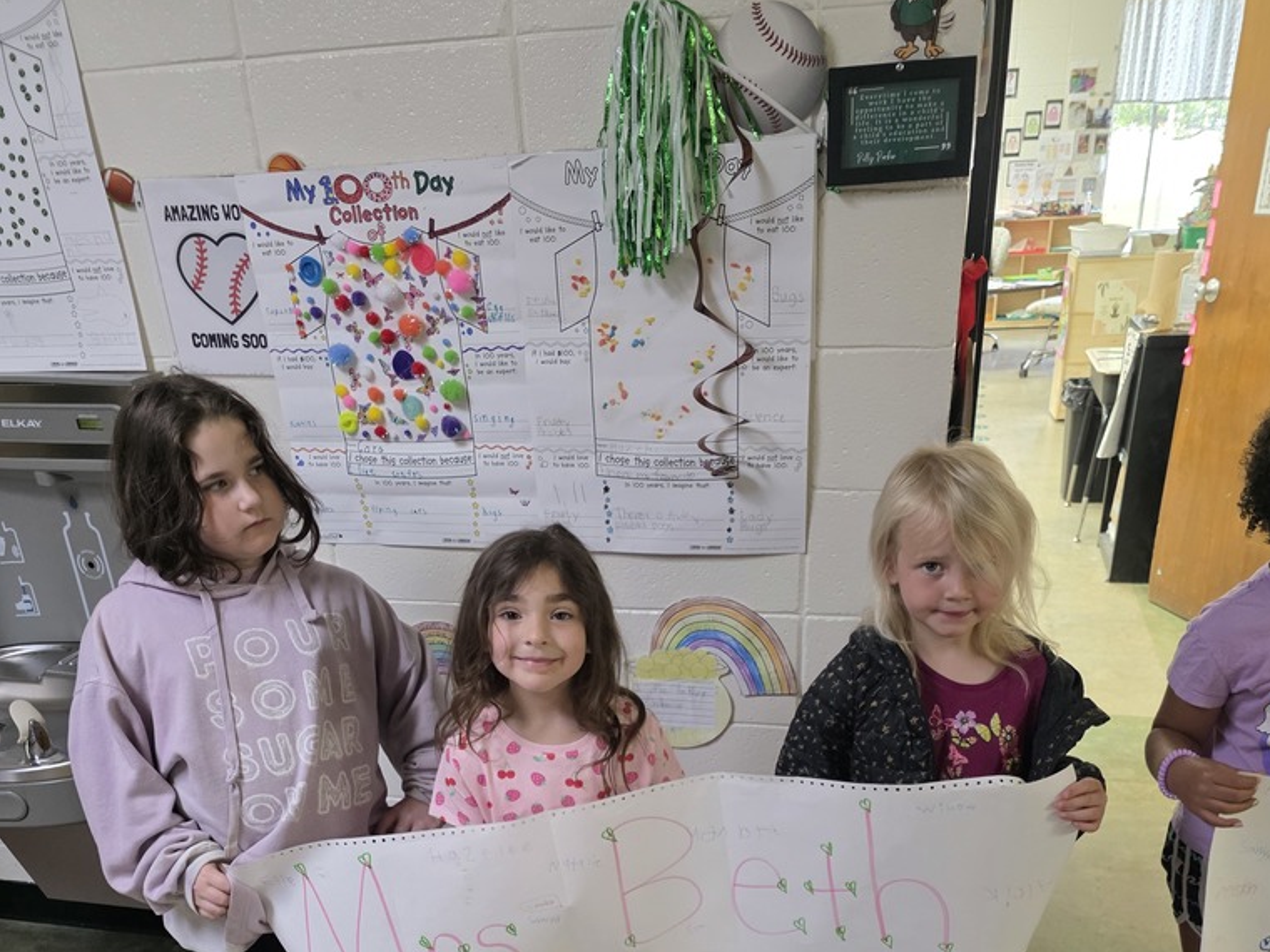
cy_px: 822
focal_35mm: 31
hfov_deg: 58.4
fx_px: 1137
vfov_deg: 42.4
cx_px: 640
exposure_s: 1/120
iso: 640
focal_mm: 6.3
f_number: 1.7
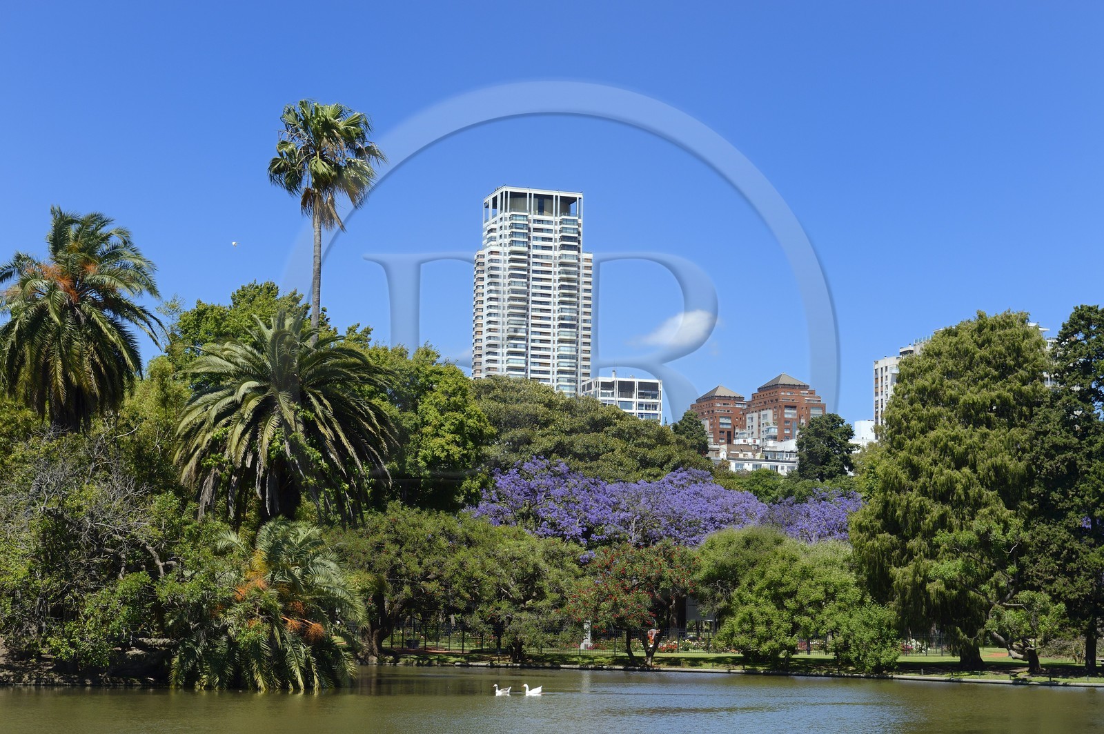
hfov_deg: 28.9
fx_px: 2145
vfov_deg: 19.4
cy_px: 367
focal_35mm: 70
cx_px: 552
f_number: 10
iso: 400
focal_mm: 70
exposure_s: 1/800
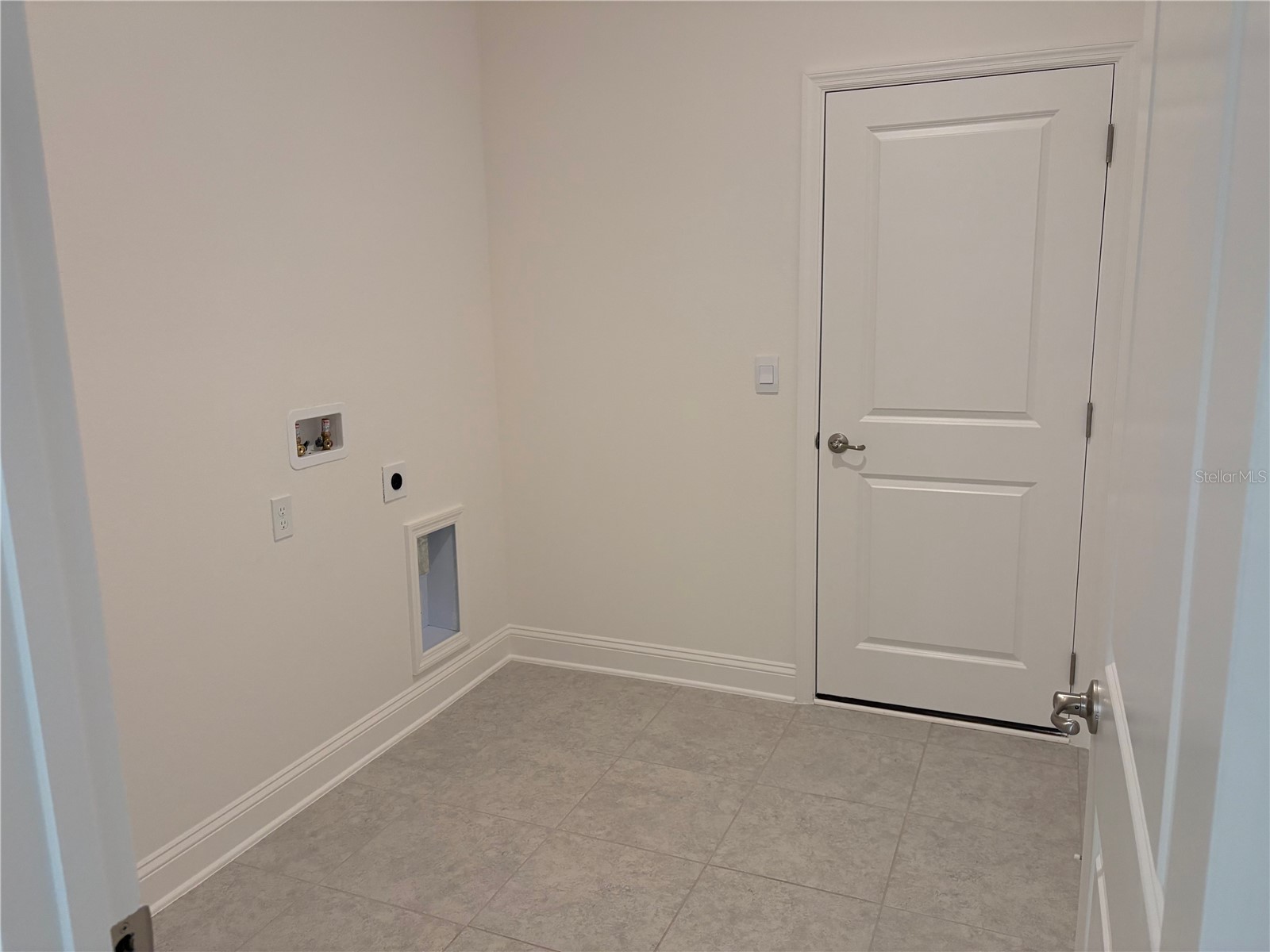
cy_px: 476
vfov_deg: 53.1
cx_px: 635
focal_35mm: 26
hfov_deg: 67.3
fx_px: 954
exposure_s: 1/120
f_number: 1.6
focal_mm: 5.96
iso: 200
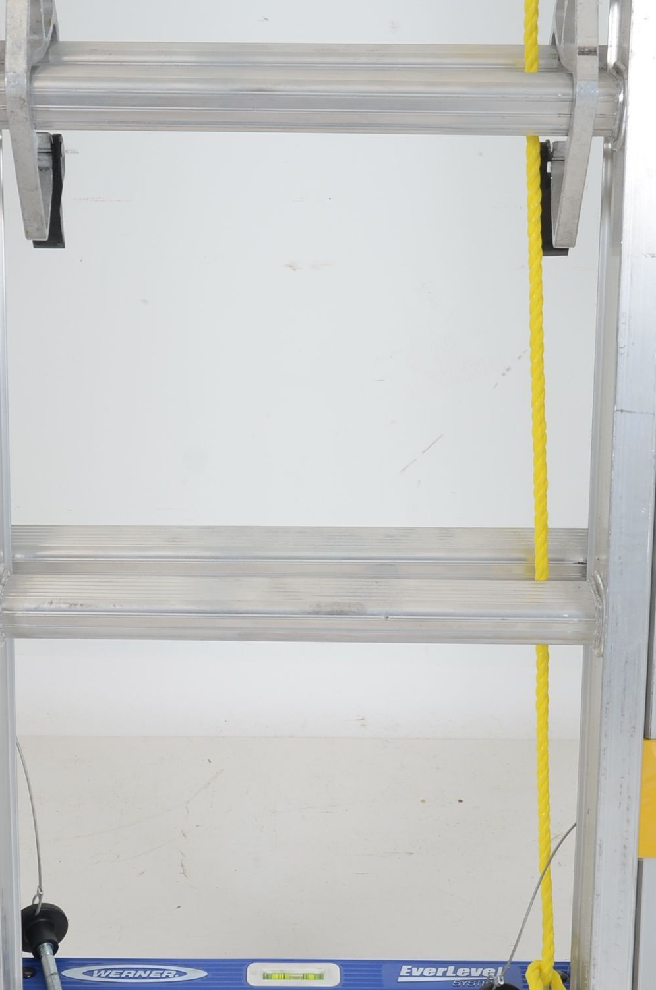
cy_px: 540
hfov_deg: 21.1
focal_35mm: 64
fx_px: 1757
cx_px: 294
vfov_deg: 31.5
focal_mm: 26
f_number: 7.1
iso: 160
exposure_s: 1/60
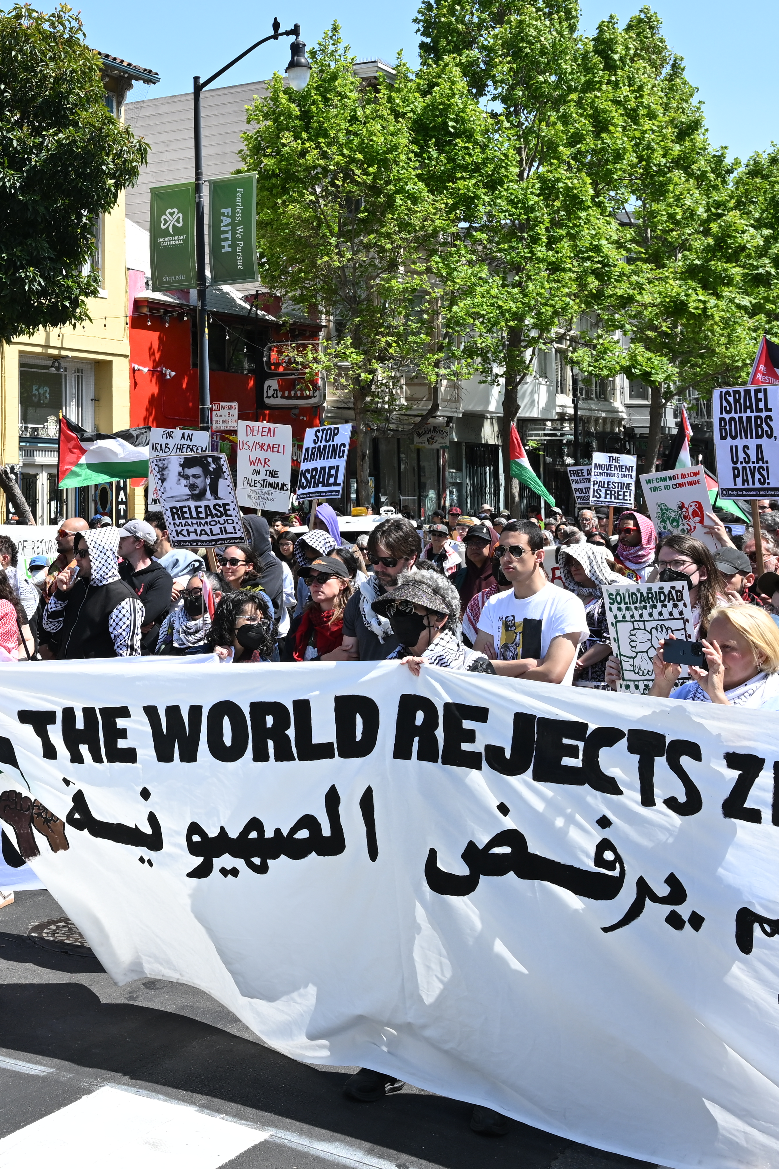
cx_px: -58
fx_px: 1753
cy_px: 364
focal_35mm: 54
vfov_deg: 36.4
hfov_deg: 23.6
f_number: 7.1
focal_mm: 24
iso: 200
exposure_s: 1/400
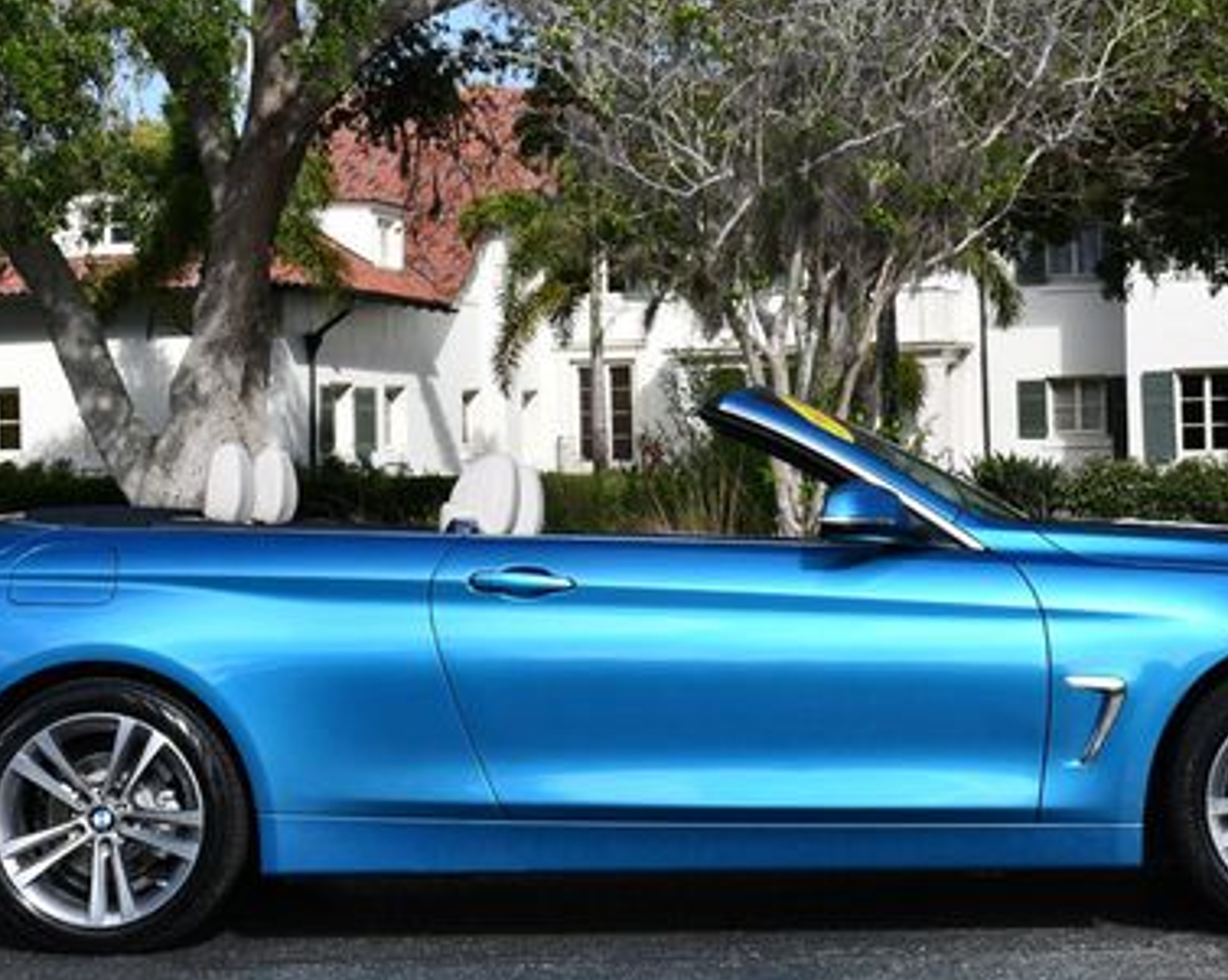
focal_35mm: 83
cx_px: 668
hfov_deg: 23.0
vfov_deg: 18.4
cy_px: 358
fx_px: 3014
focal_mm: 26
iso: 100
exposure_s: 1/250
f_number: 8
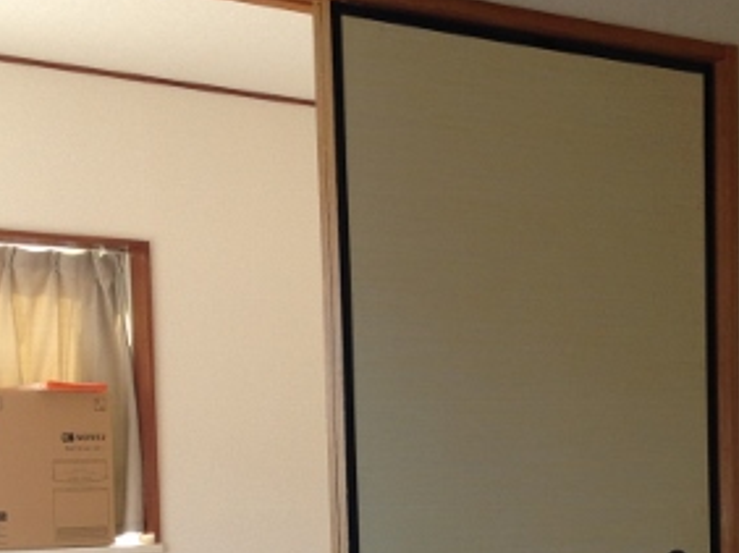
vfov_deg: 19.1
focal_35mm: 75
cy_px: 545
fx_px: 1600
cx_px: 396
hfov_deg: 26.0
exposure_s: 1/60
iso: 64
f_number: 2.4
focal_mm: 4.12
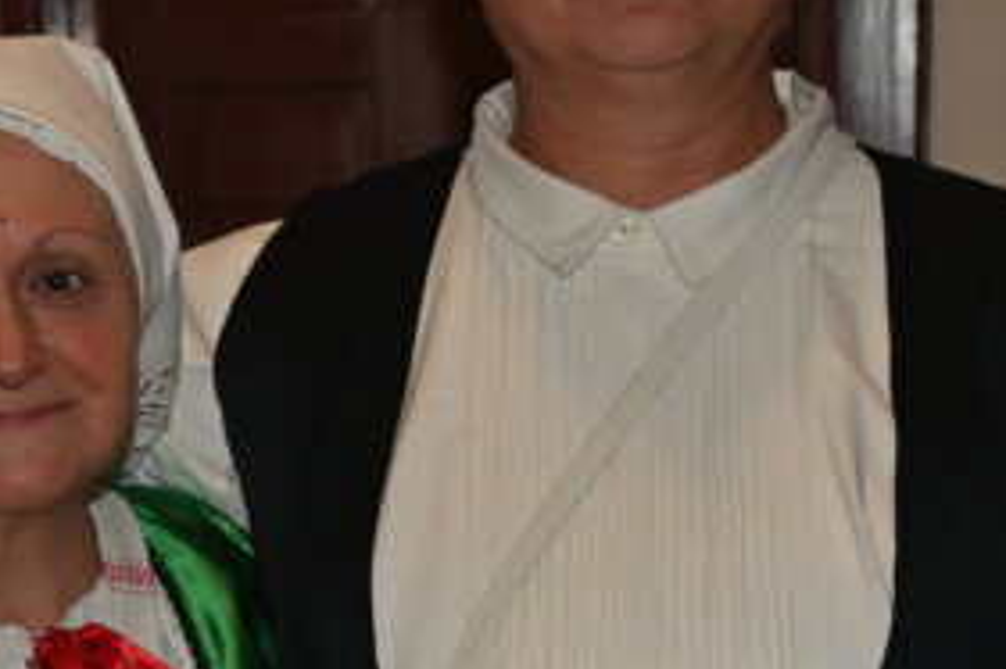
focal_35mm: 126
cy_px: 692
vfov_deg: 10.8
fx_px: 3514
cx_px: 283
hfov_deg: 16.2
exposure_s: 1/60
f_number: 4.8
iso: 1000
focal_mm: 34.5
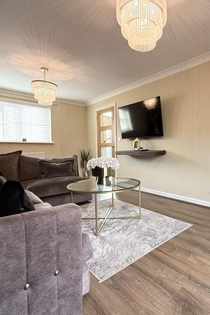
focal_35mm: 20
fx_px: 175
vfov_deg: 84.0
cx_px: 155
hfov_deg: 59.0
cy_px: 155
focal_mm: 2.22
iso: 160
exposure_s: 1/99
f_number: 2.2
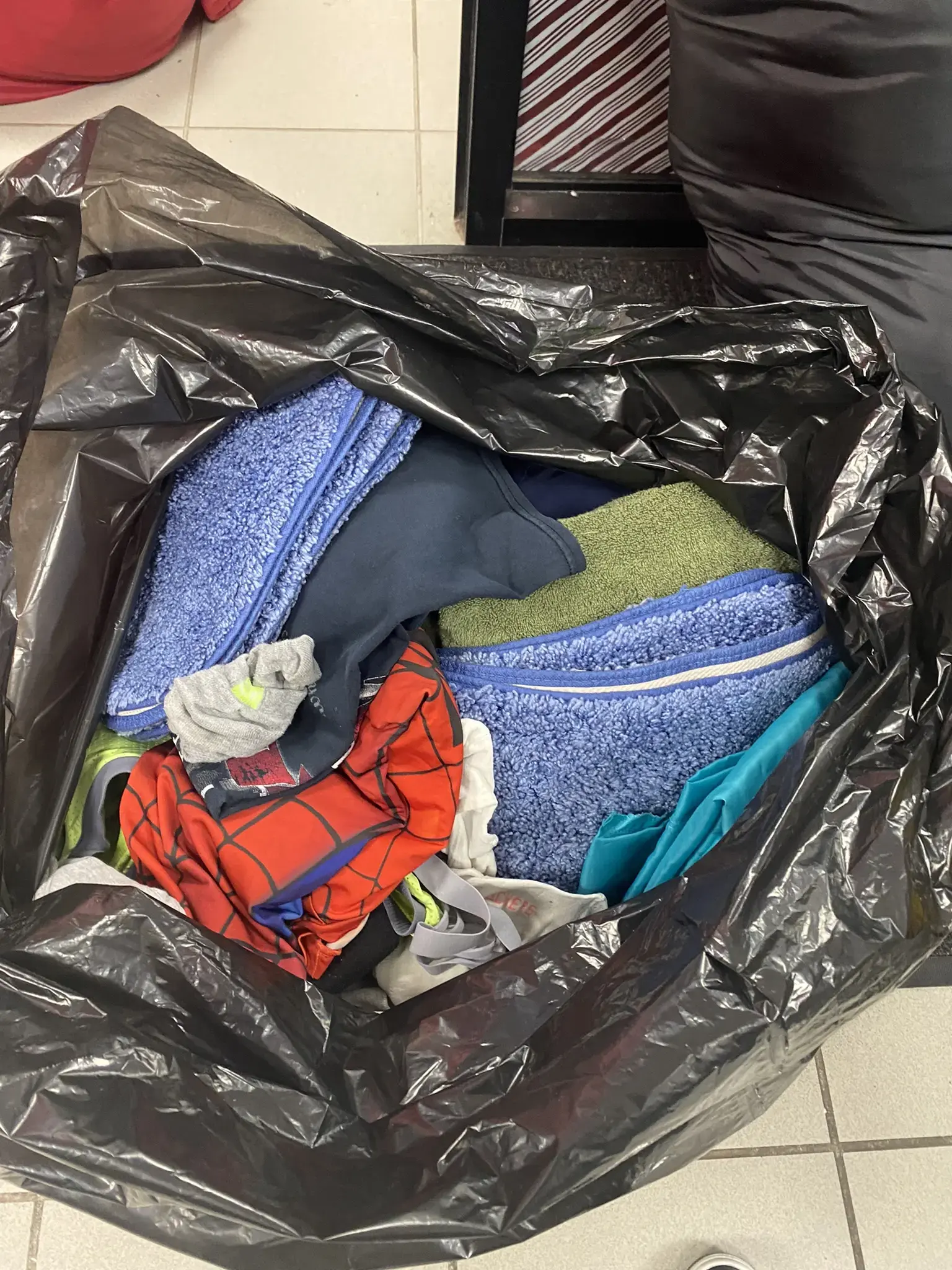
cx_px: 476
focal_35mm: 26
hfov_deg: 53.1
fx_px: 953
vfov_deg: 67.3
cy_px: 635
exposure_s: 1/40
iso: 400
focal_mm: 4.25
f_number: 1.8
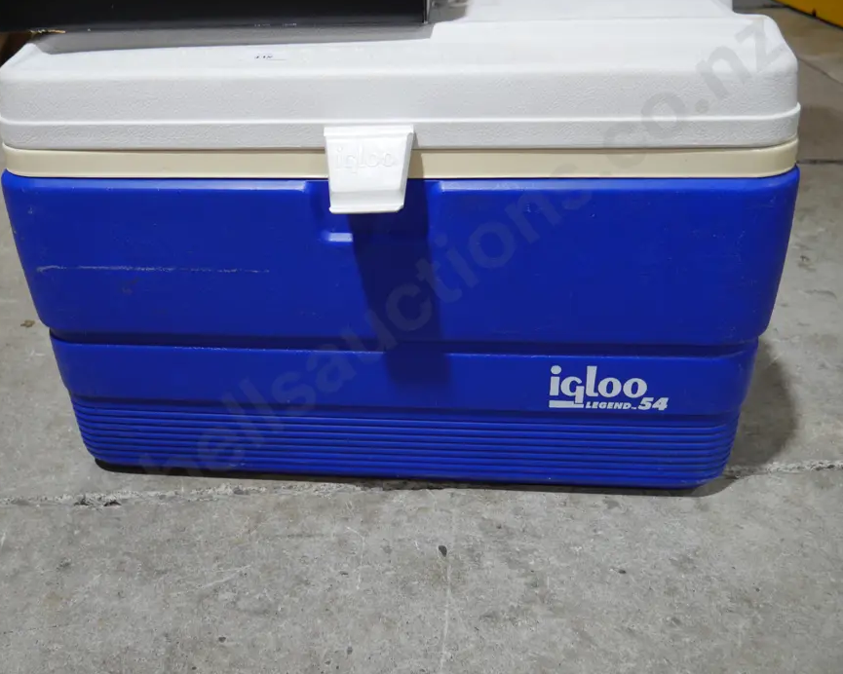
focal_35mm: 37
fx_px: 923
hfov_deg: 49.0
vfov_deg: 40.1
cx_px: 375
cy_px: 332
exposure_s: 1/60
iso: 250
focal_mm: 16
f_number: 3.6
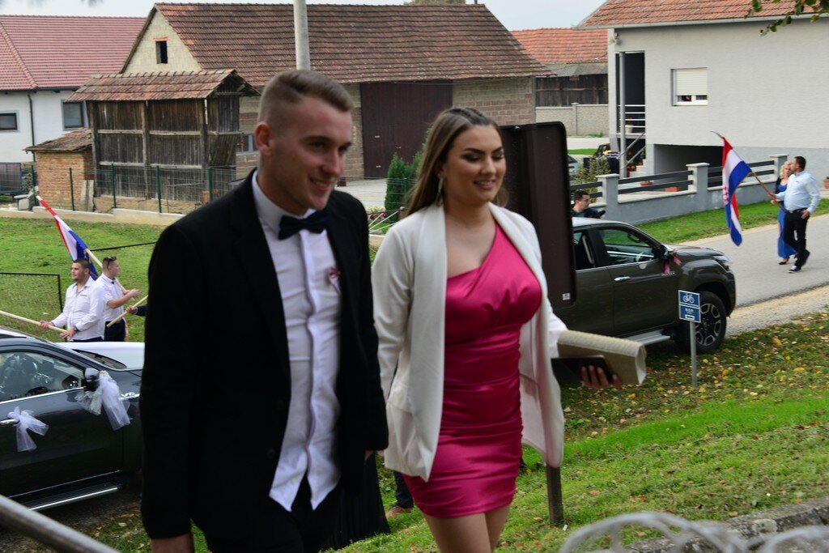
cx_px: 414
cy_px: 276
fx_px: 1428
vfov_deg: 21.9
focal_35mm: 62
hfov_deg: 32.4
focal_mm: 62
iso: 800
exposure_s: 1/200
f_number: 7.1
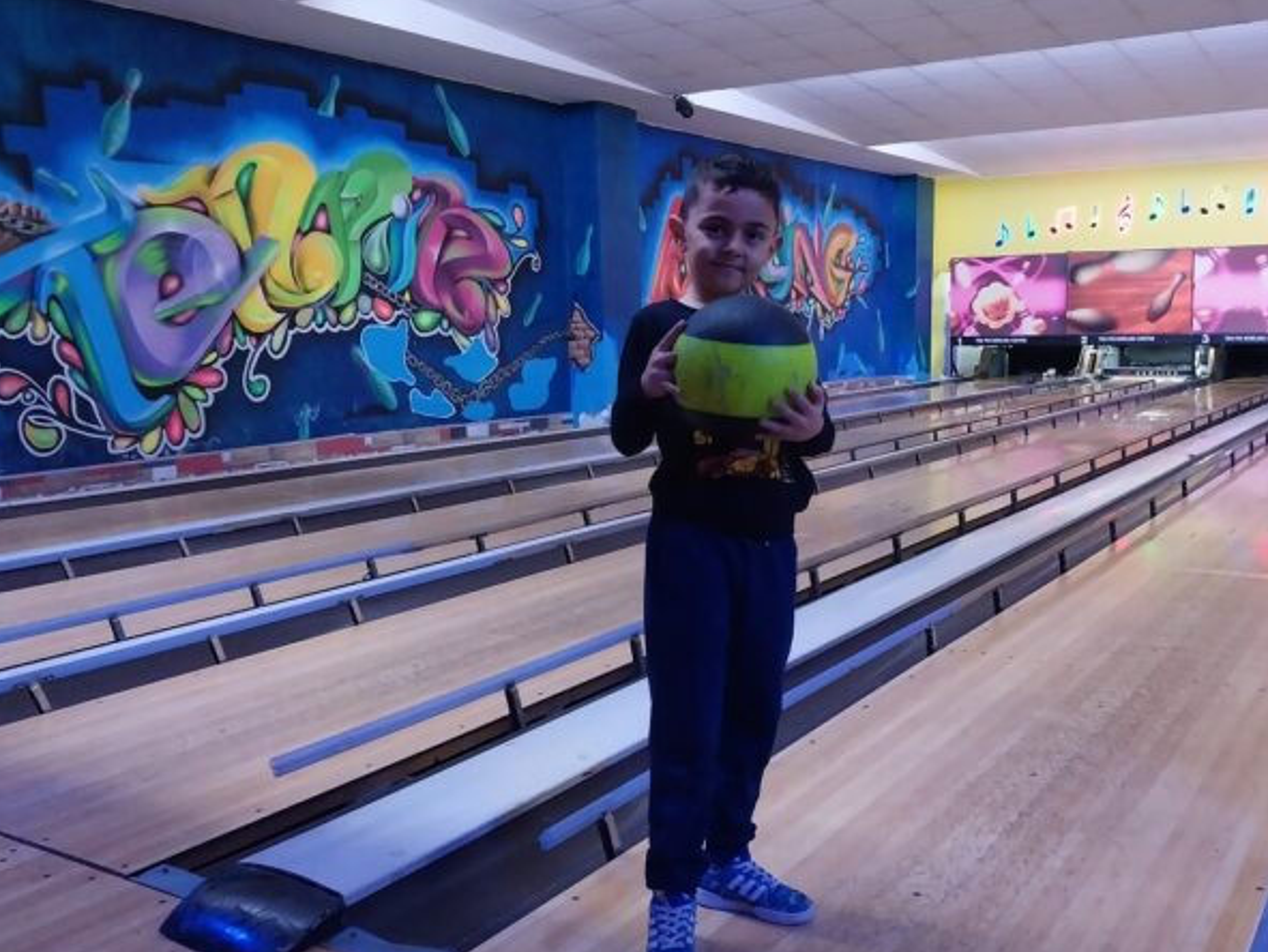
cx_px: 702
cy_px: 501
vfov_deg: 43.0
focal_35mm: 33
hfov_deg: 55.2
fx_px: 1210
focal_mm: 4
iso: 640
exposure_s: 1/25
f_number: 1.8
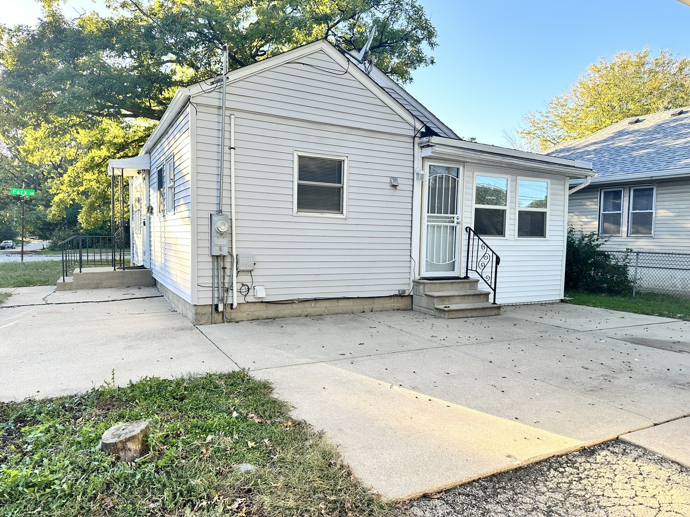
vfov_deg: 56.8
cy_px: 258
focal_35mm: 24
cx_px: 345
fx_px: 478
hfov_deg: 71.6
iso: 80
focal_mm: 6.86
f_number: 1.78
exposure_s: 1/415
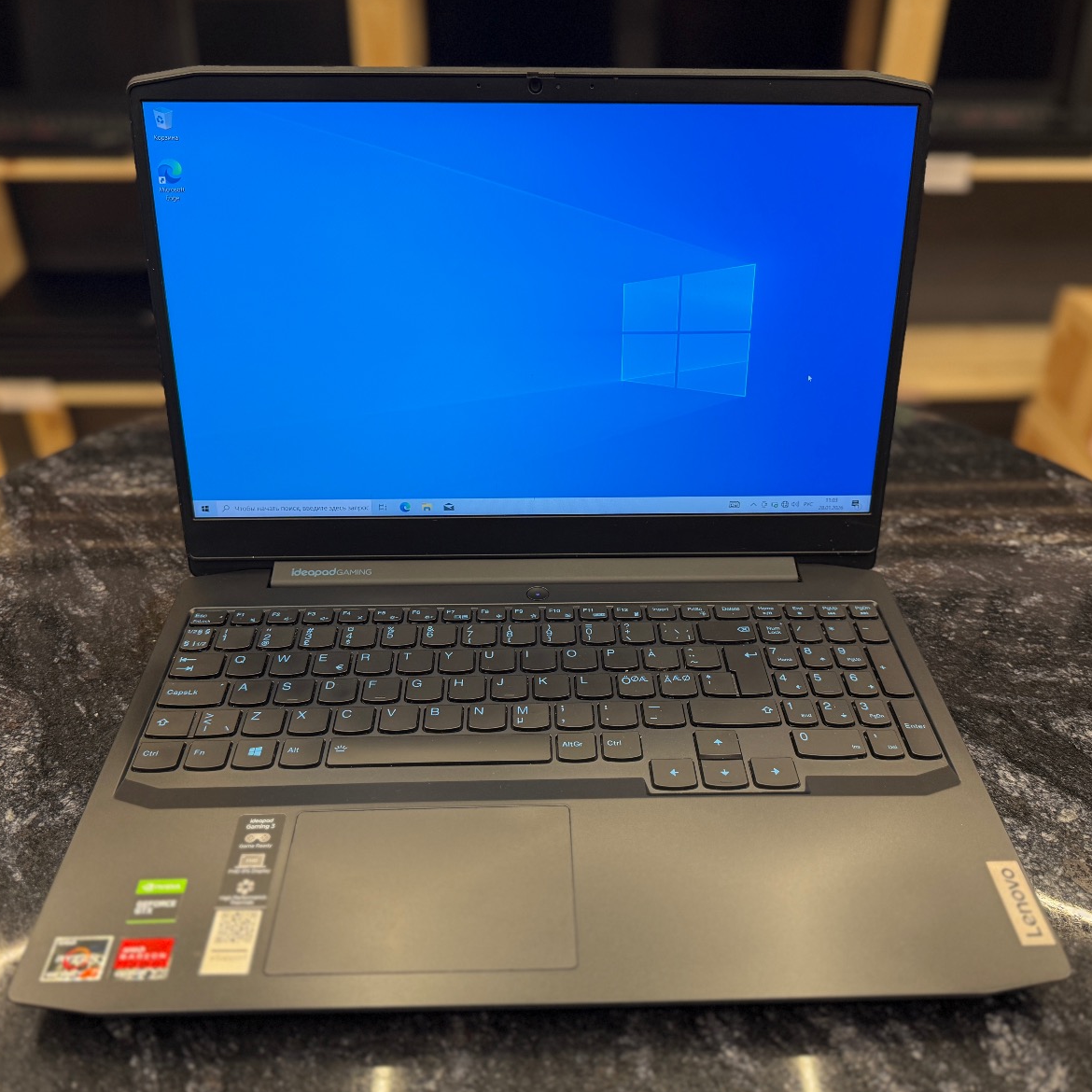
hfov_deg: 55.6
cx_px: 558
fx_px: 1035
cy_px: 542
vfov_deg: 55.6
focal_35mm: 29
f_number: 1.78
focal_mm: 6.76
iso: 200
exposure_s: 1/101
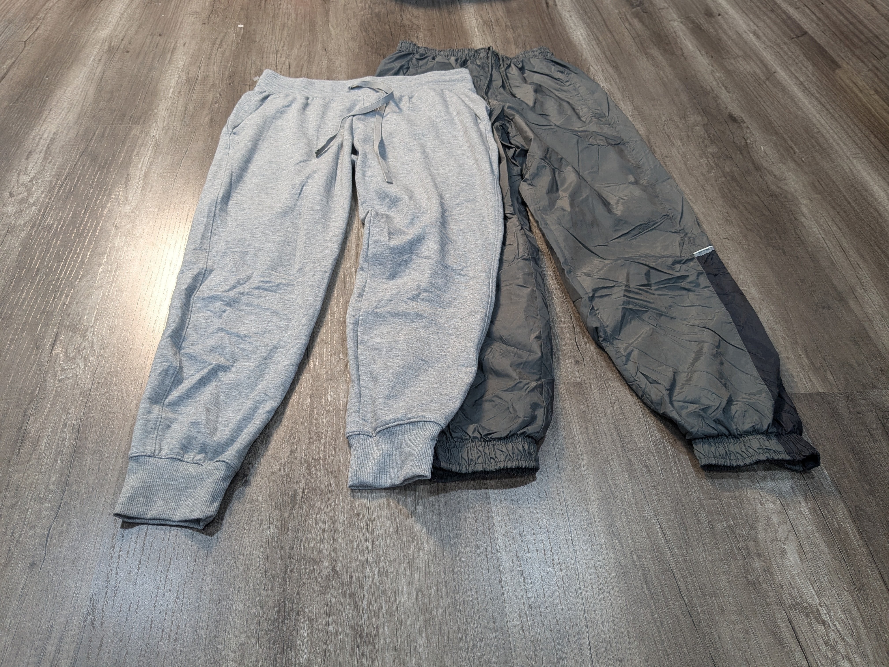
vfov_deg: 51.4
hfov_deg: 65.3
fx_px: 693
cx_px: 444
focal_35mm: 27
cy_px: 334
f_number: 1.73
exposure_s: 1/40
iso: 55
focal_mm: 4.38
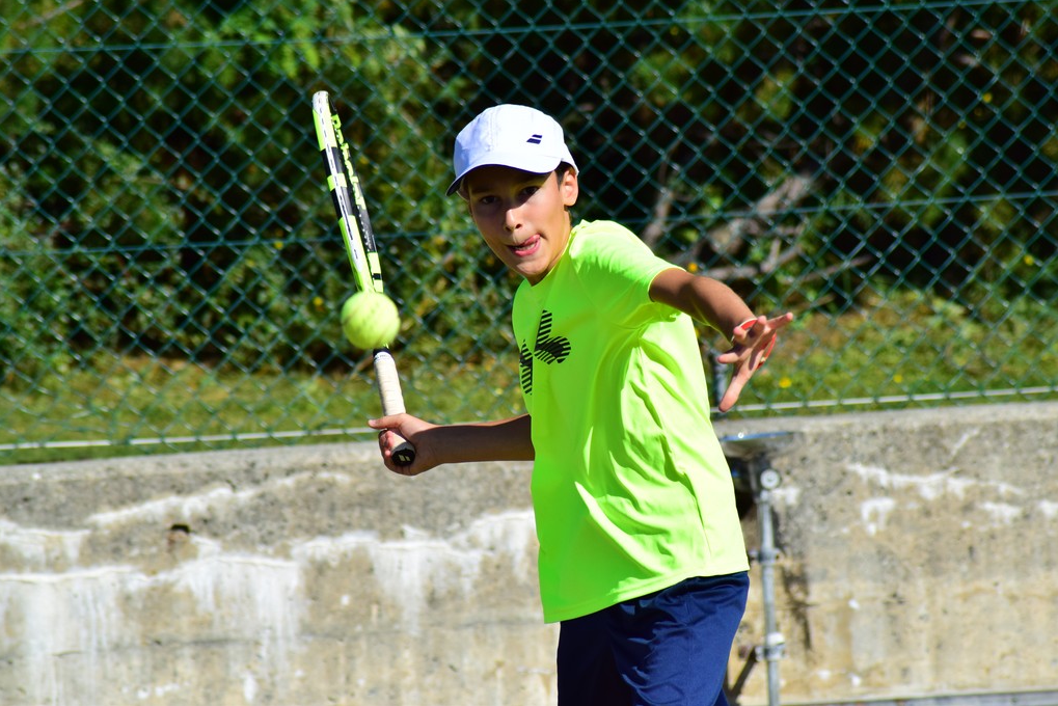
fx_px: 12405
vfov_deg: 3.3
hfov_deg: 4.9
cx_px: 527
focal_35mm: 422
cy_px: 352
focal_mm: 280
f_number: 10
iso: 400
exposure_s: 1/1250
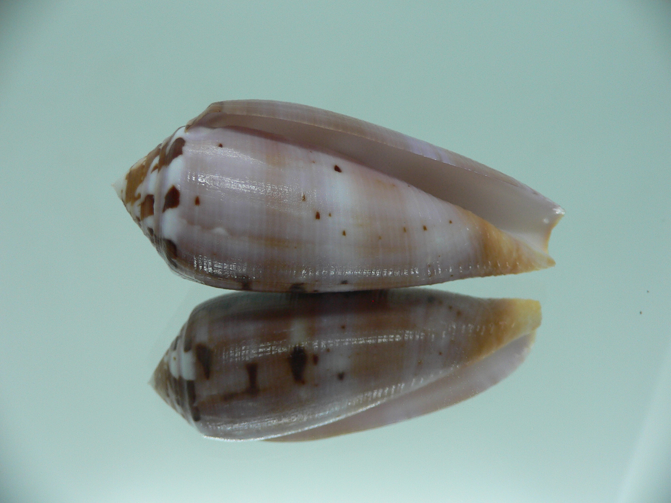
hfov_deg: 52.6
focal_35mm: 35
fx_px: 678
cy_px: 252
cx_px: 336
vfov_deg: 40.7
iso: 80
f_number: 2.8
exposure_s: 1/60
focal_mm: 4.6
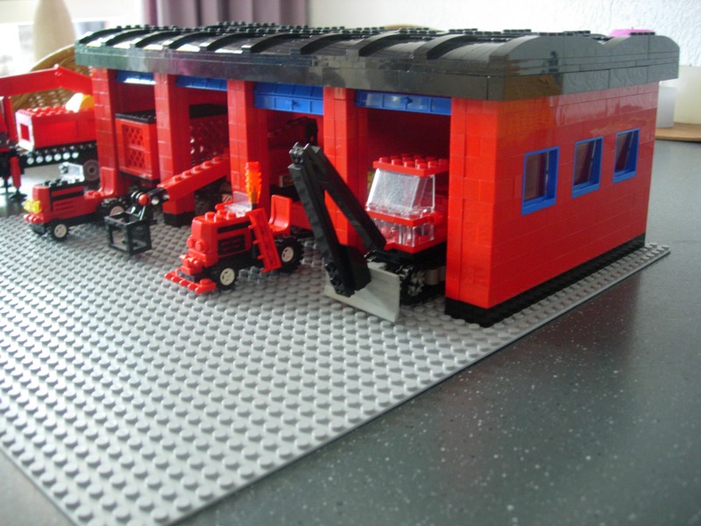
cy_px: 263
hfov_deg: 49.0
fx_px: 770
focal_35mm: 38
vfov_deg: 37.7
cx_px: 350
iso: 149
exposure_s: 1/32
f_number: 2.8
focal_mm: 7.8
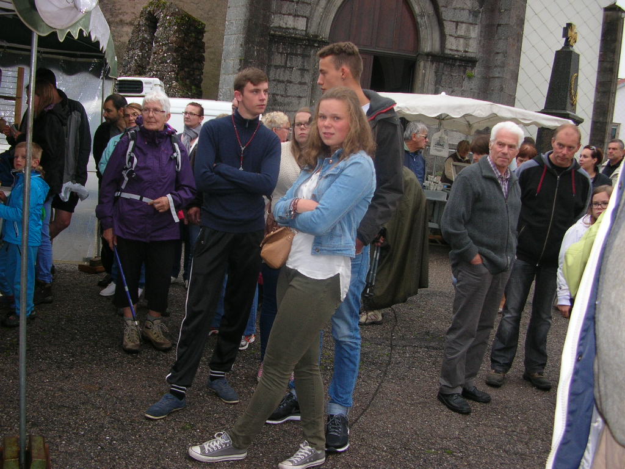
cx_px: 312
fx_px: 632
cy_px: 234
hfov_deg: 52.6
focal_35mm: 35
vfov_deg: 40.7
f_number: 2.8
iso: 72
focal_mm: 5.8
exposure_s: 1/60.1
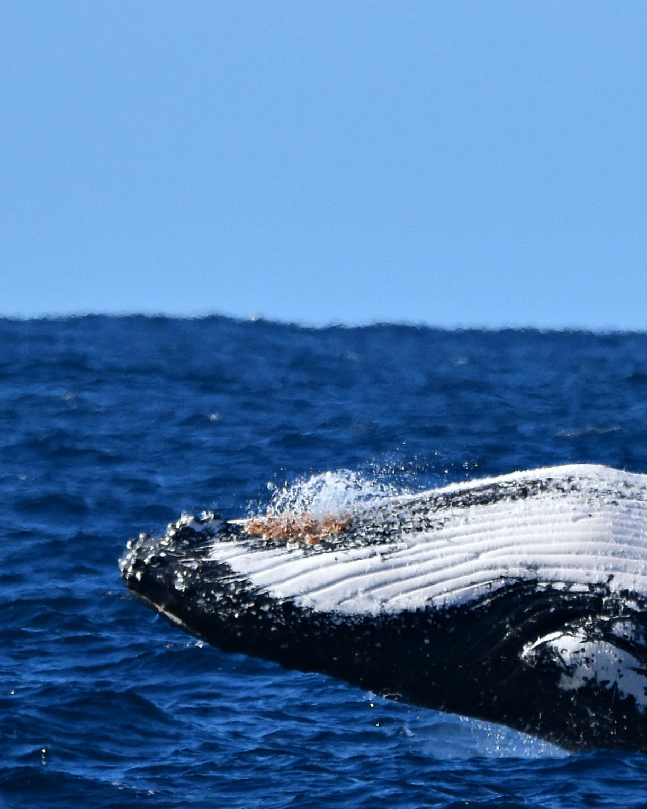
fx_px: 43907
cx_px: 682
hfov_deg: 0.8
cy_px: 531
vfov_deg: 1.1
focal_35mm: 1834
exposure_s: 1/1600
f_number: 7.1
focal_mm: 600
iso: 400
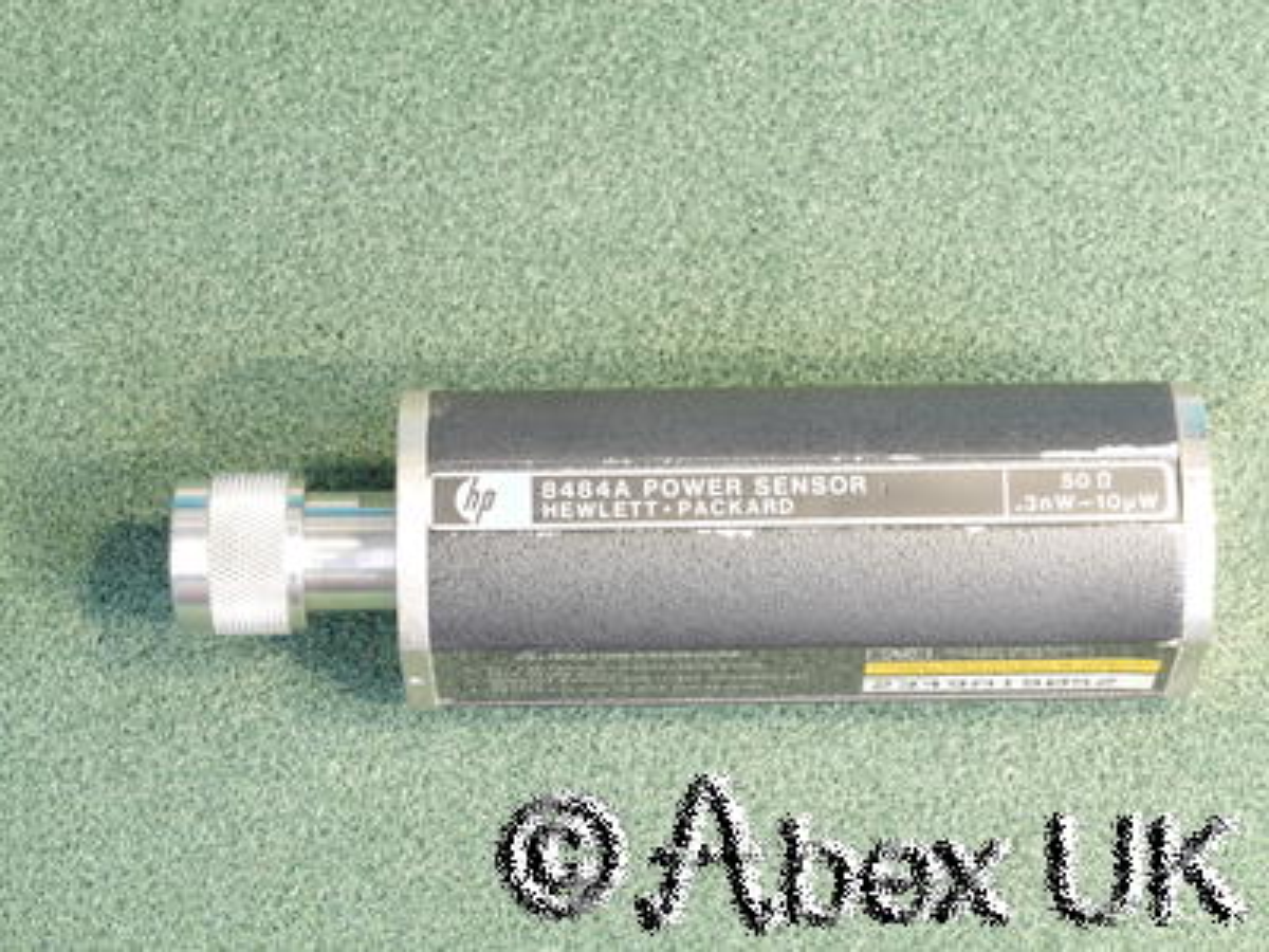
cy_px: 476
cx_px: 634
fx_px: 4472
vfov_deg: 12.1
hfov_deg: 16.1
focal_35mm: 122
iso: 400
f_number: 14
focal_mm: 61
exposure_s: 3.2
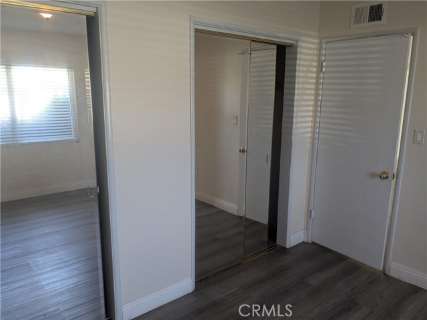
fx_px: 333
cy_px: 160
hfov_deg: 65.3
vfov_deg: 51.4
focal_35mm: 27
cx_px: 214
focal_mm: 4.38
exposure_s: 1/60
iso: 91
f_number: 1.73
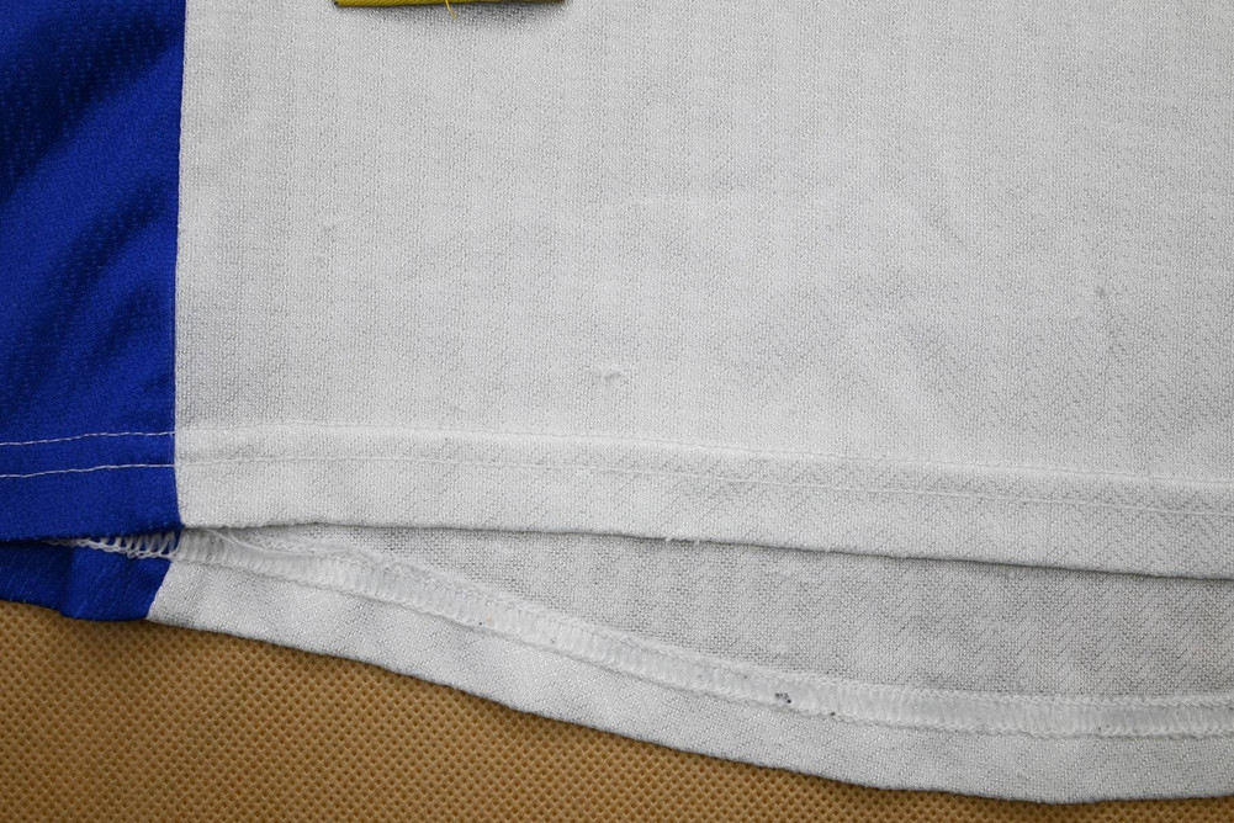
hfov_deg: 50.7
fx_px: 1303
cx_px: 617
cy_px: 412
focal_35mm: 38
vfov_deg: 35.1
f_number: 5.6
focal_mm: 38
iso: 200
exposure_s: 1/250
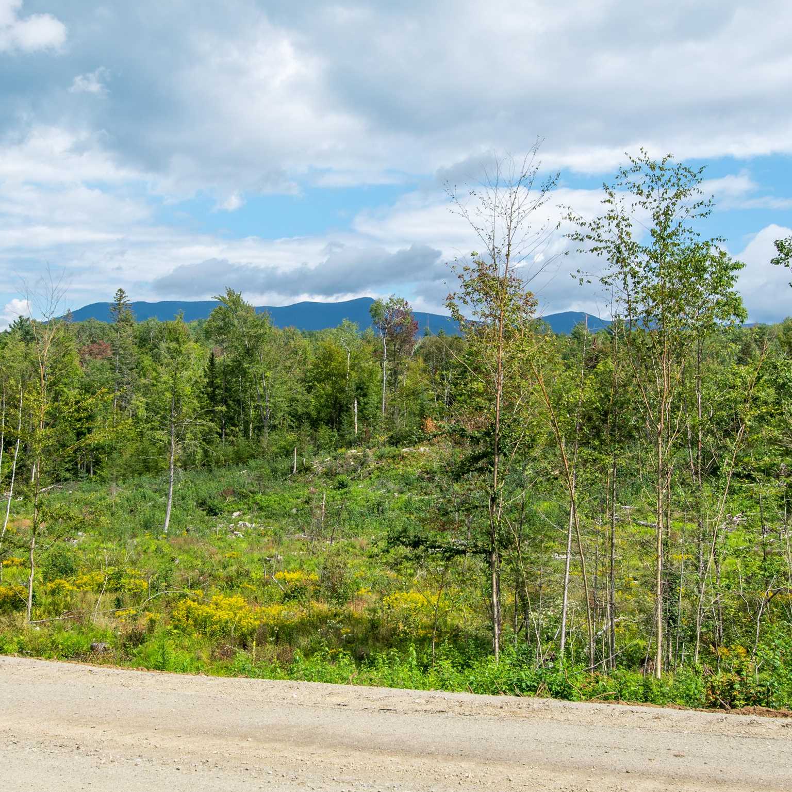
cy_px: 354
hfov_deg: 33.3
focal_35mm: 51
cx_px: 330
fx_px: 1320
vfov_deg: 33.4
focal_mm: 20
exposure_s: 1/80
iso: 100
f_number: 11
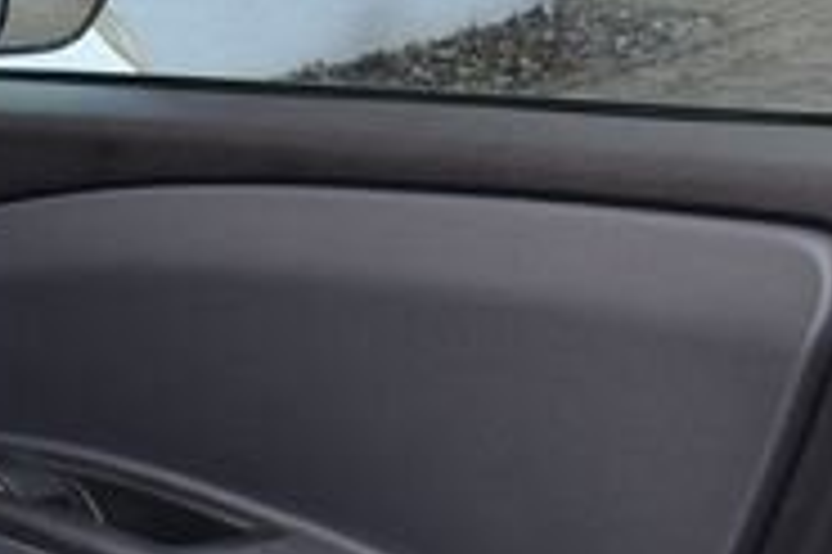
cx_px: -567
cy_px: 302
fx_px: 3071
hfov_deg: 14.0
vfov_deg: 10.3
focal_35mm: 133
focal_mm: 24
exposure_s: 1/200
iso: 500
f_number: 7.1
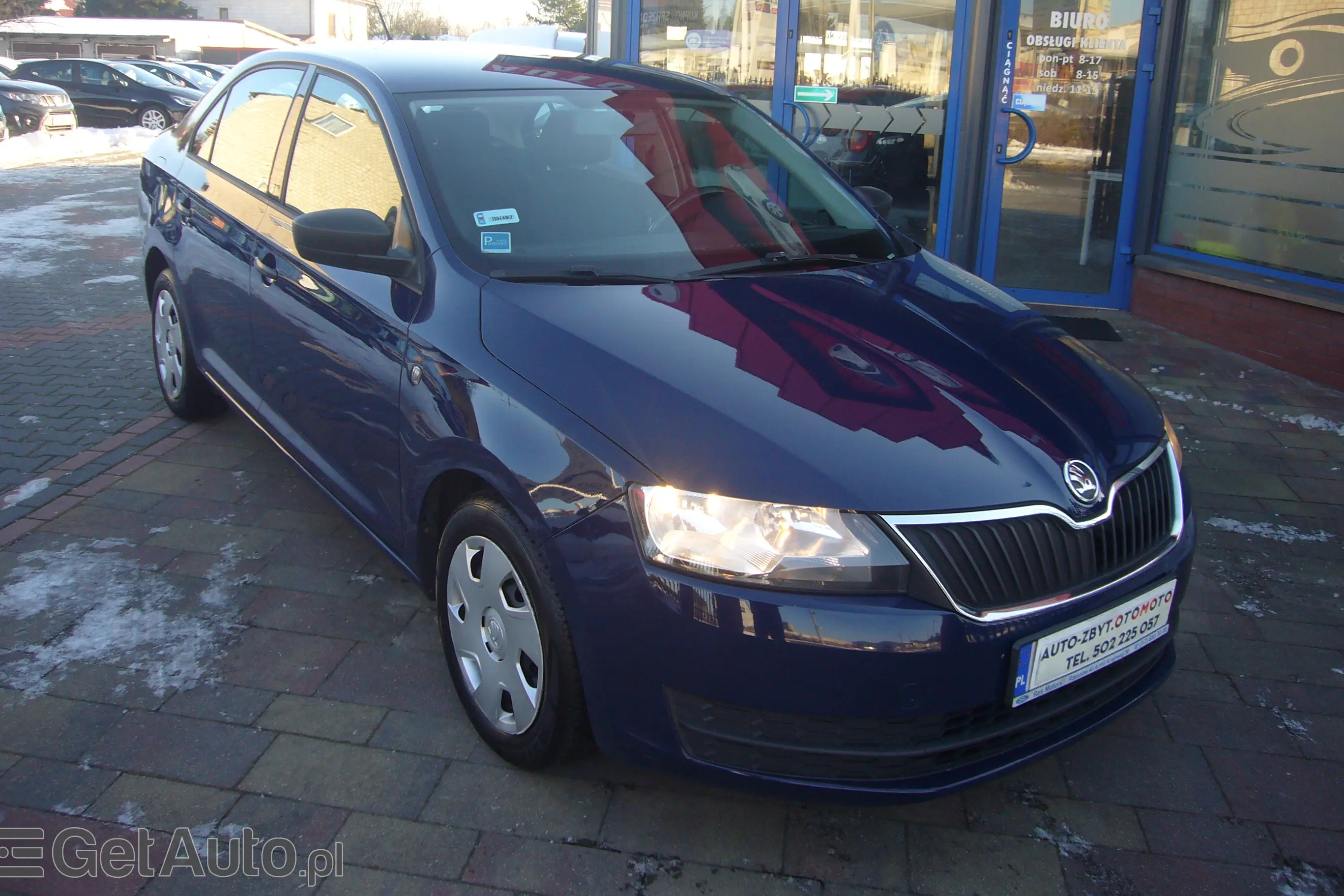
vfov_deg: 43.5
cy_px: 377
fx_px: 1120
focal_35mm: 30
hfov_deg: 61.9
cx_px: 677
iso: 80
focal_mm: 4.6
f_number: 2.8
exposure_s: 1/160
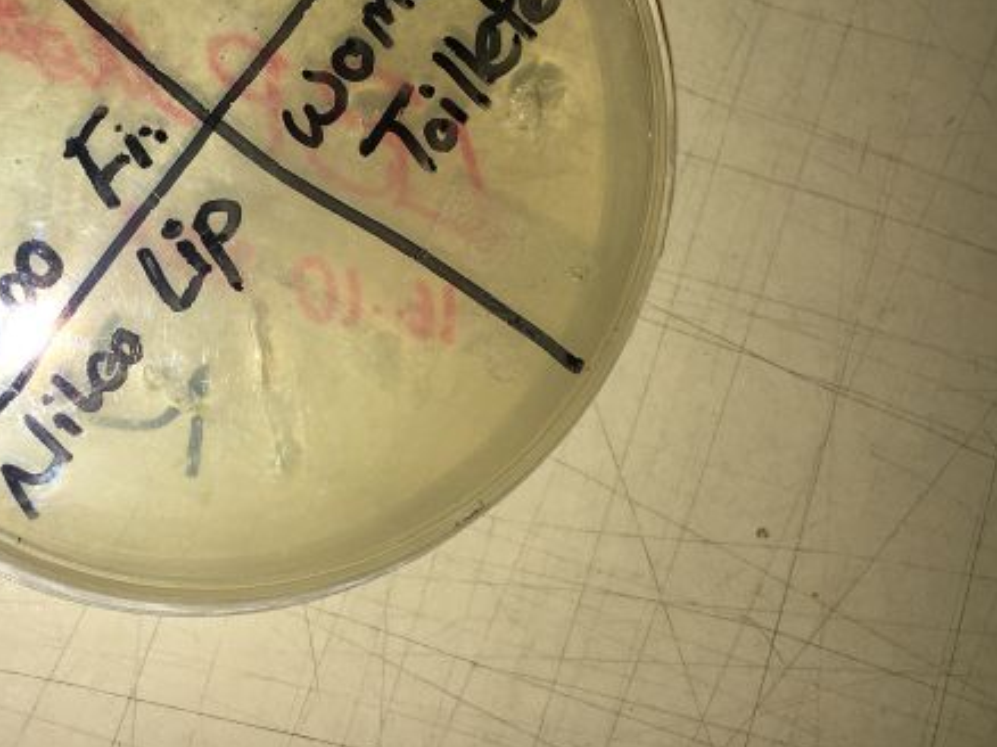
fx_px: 1526
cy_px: 164
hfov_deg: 34.6
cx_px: 146
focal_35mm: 53
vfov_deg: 27.0
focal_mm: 4.15
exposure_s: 1/244
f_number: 2.2
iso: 25
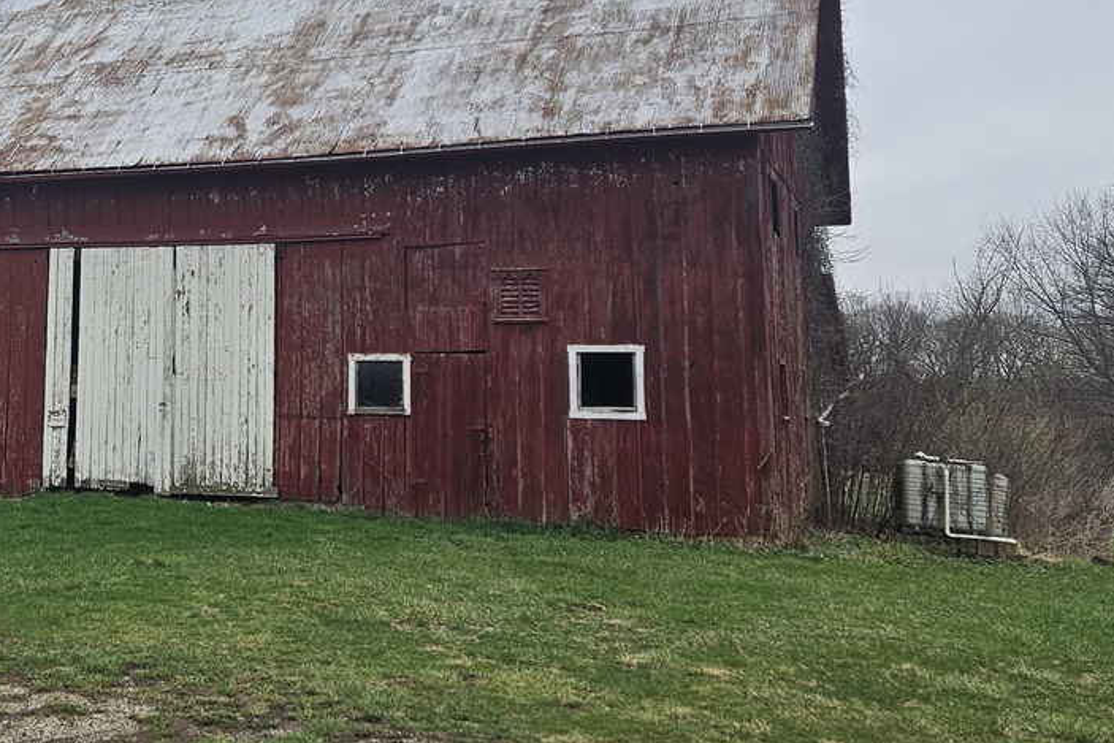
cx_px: 136
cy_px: 231
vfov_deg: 27.3
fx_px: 1516
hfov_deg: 37.9
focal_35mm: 49
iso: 25
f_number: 1.8
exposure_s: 1/1265
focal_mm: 5.4
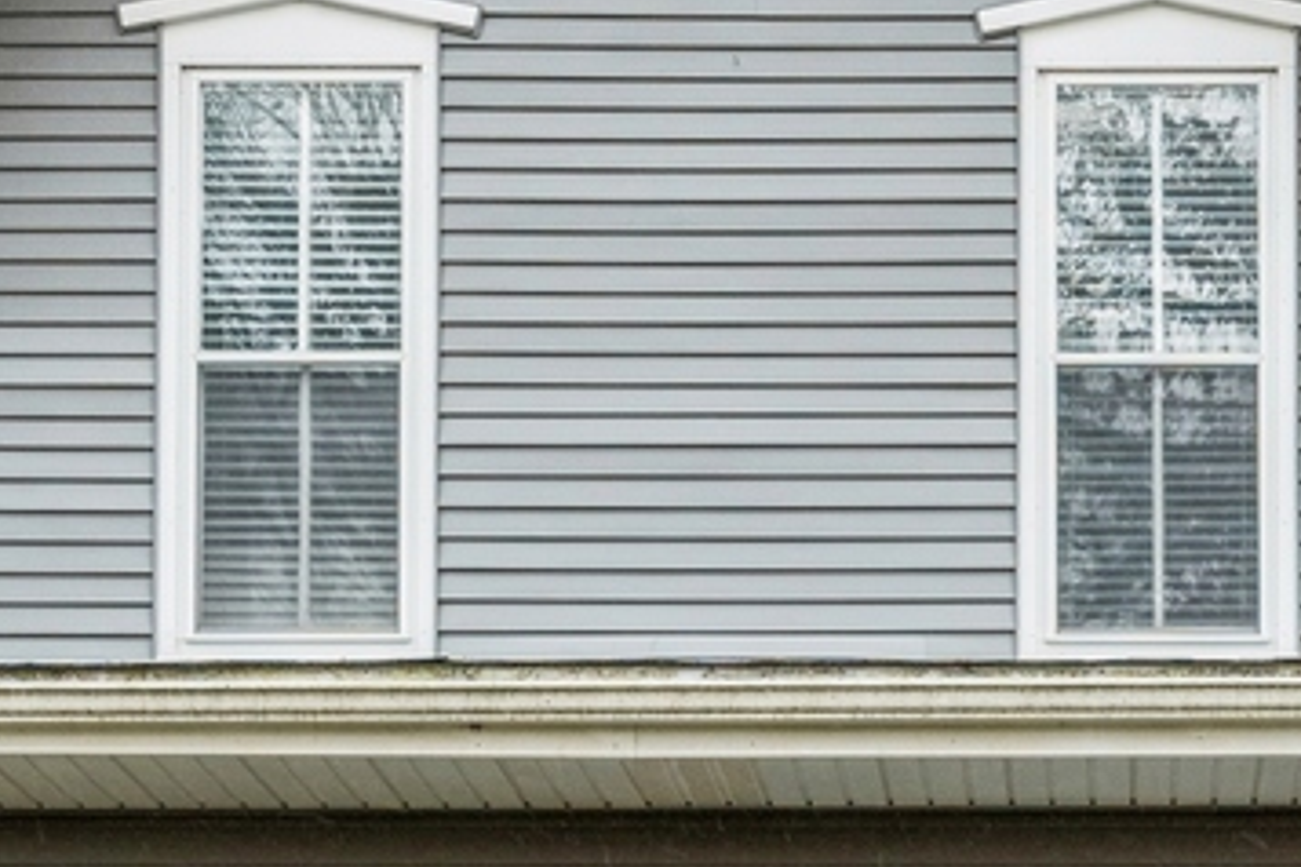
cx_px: 1170
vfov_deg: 11.5
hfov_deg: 17.1
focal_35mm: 118
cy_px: 903
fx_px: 4264
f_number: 8
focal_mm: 26
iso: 400
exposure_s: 1/200
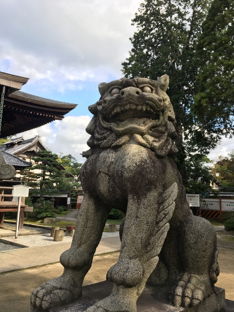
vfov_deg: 61.7
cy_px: 156
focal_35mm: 29
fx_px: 261
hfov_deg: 48.2
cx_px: 117
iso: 25
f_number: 2.2
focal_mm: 4.15
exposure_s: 1/382
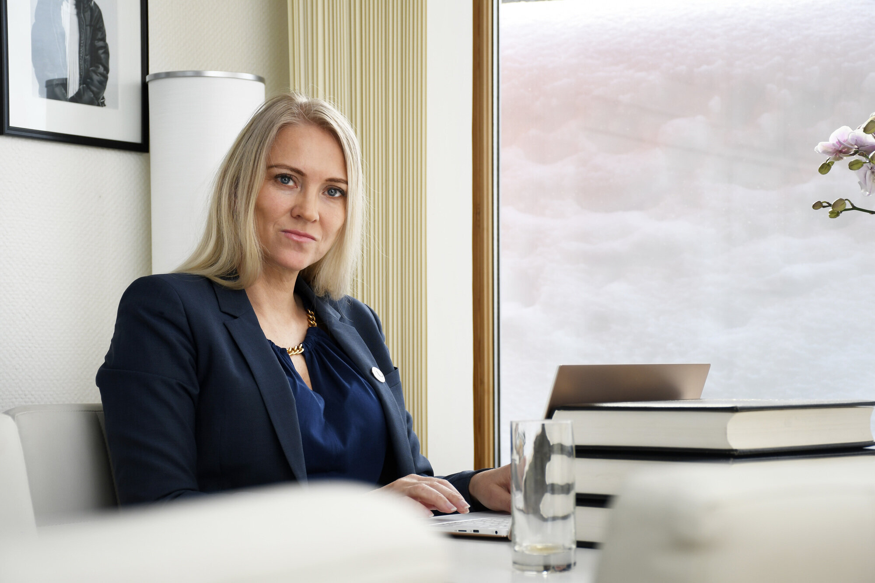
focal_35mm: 78
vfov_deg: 17.5
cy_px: 292
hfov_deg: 26.0
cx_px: 438
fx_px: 1896
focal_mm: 52
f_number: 5.6
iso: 200
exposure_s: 1/200
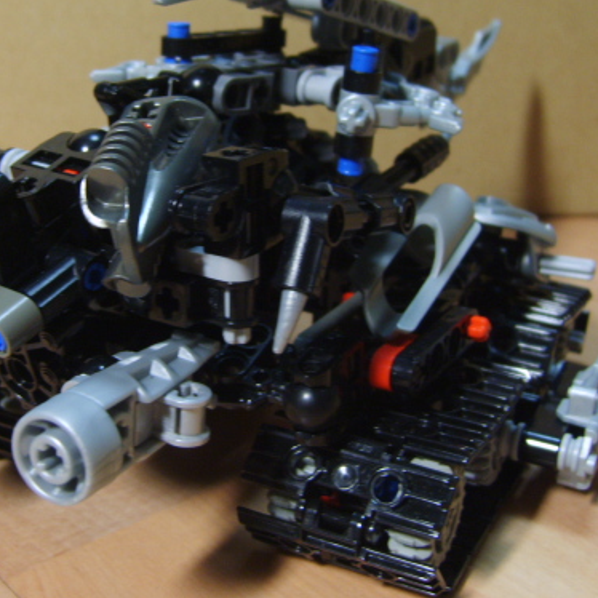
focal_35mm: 53
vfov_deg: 32.1
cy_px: 241
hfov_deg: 32.0
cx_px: 222
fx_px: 1036
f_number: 2.8
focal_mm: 7.4
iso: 123
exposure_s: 1/10
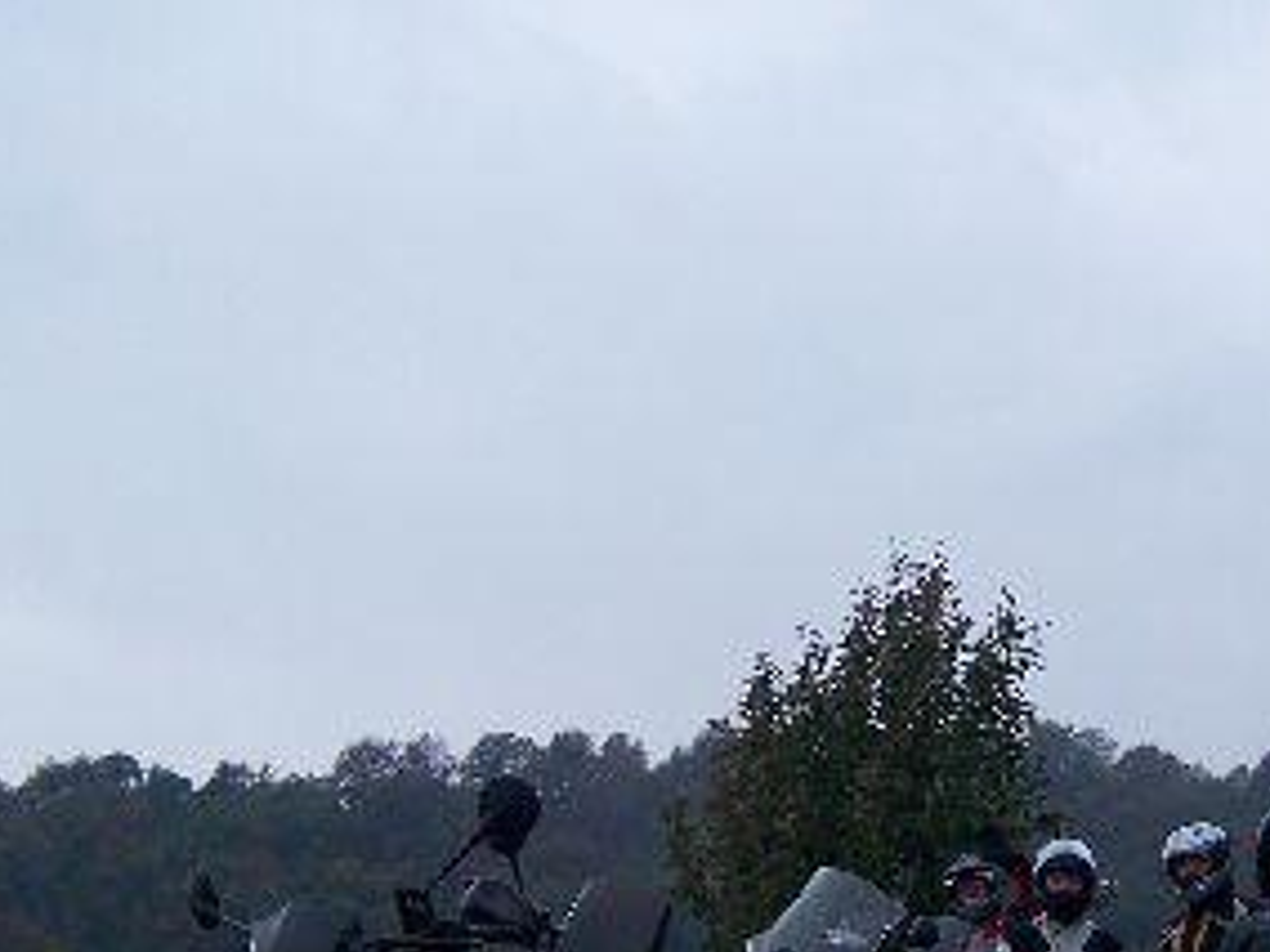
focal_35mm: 81
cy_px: 675
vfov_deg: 18.1
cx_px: 830
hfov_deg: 24.0
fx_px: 2972
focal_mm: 6
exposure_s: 1/30
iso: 100
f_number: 2.8
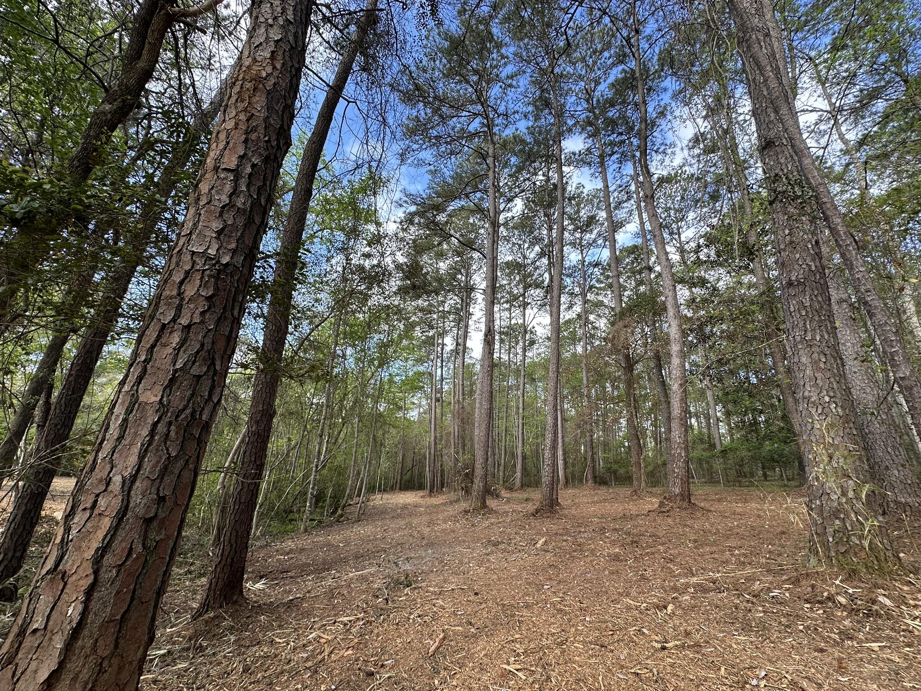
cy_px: 346
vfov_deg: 85.7
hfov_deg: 102.1
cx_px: 460
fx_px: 372
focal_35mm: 14
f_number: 2.2
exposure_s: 1/156
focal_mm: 2.22
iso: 40
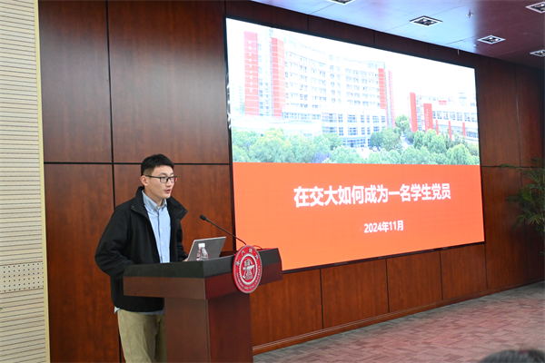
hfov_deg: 52.2
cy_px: 182
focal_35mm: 37
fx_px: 556
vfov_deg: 36.2
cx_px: 272
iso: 2000
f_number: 4.2
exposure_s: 1/125
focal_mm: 24.5
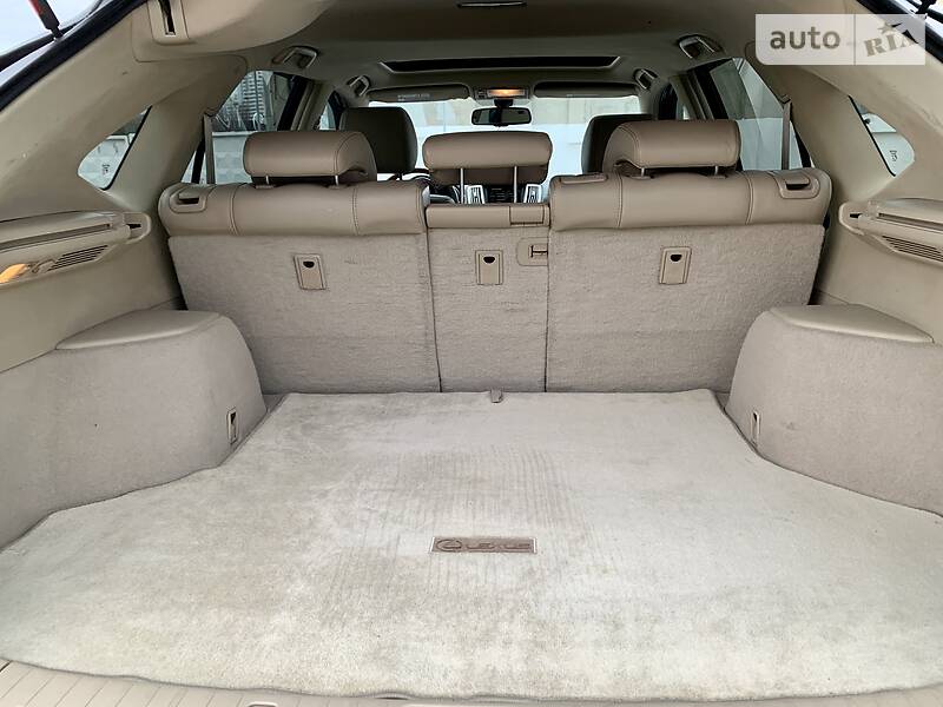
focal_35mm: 26
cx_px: 472
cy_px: 354
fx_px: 708
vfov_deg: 53.1
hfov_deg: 67.3
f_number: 1.8
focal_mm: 4.2
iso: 64
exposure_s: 1/122
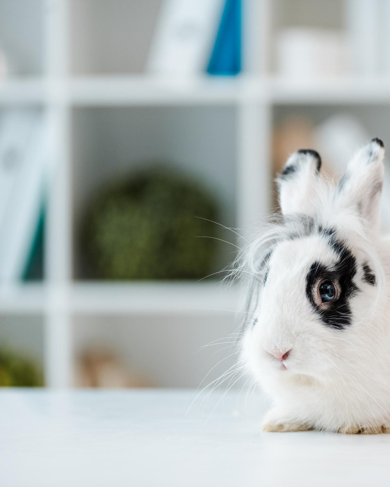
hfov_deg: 10.4
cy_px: 244
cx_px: 295
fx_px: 2135
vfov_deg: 13.0
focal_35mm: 148
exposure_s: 1/200
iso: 250
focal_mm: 105
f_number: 3.5
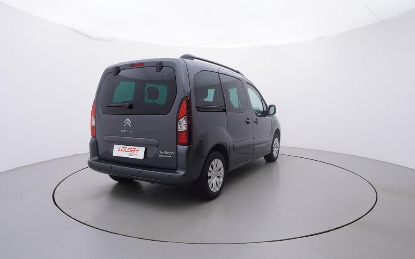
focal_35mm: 24
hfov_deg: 75.9
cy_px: 138
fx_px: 266
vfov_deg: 51.9
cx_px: 212
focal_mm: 15
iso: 200
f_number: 5
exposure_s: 1/80
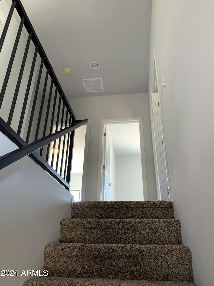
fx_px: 214
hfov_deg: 53.1
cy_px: 143
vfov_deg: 67.3
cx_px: 107
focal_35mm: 26
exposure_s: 1/60
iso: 250
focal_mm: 4.25
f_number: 1.8
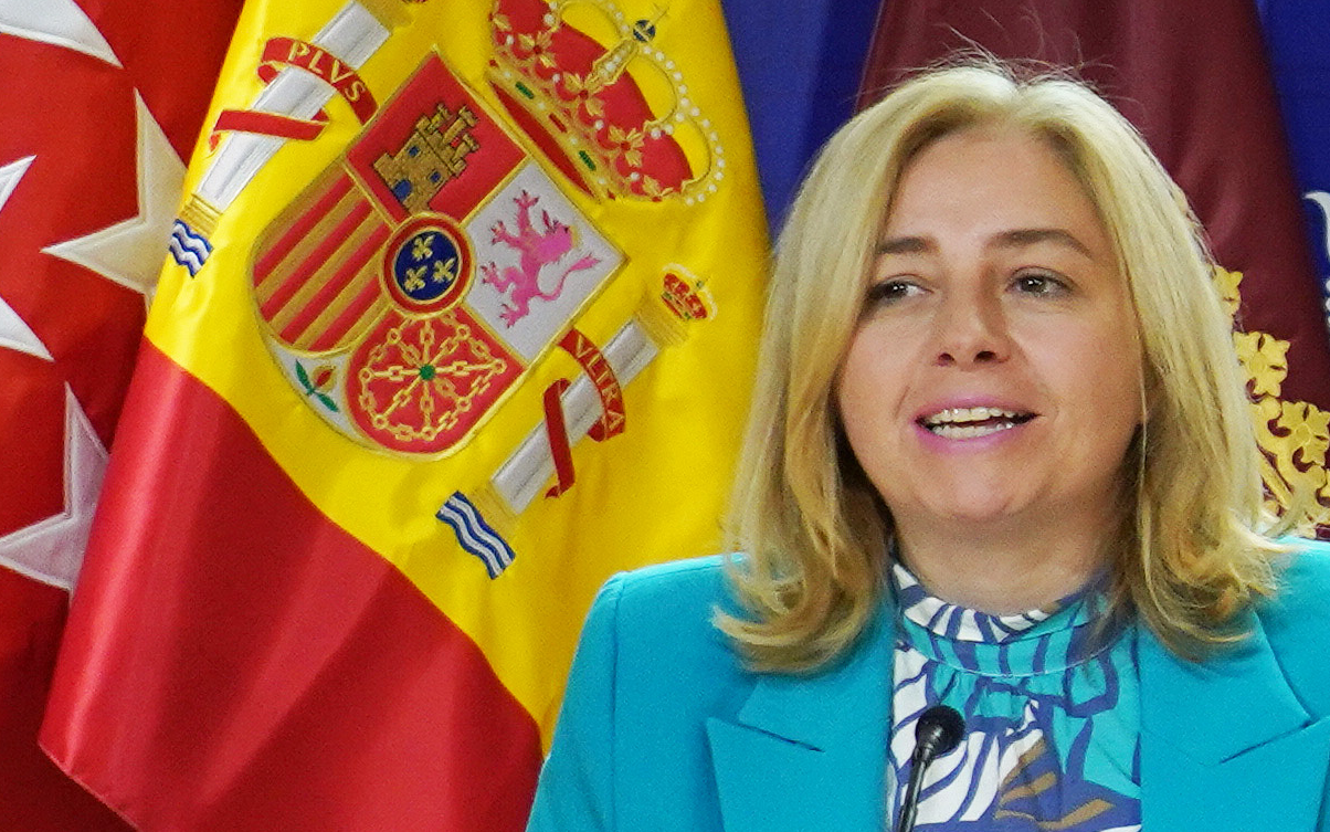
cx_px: 2840
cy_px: 670
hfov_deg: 9.7
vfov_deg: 6.6
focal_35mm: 198
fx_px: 7178
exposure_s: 1/250
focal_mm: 39
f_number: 4
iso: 2000
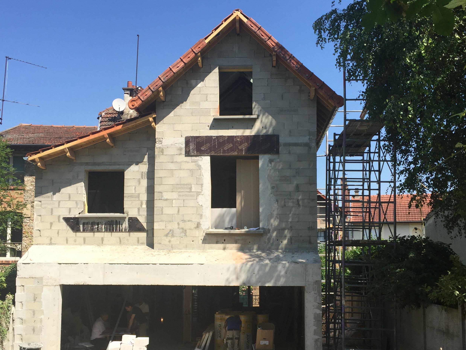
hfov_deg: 49.0
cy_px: 210
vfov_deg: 37.6
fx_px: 512
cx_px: 226
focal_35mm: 38
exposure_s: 1/1647
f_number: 2.2
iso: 32
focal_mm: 4.15
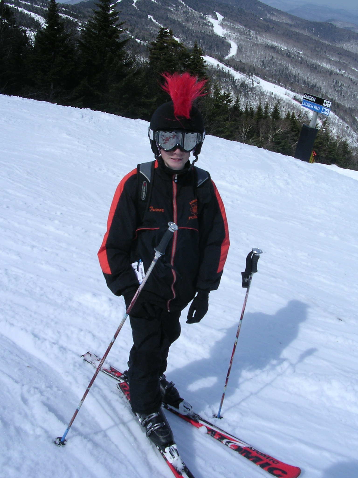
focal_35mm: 38
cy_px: 239
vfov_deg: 49.0
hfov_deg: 37.7
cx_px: 179
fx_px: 524
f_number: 5.6
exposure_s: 1/525
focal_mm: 5.8
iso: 100
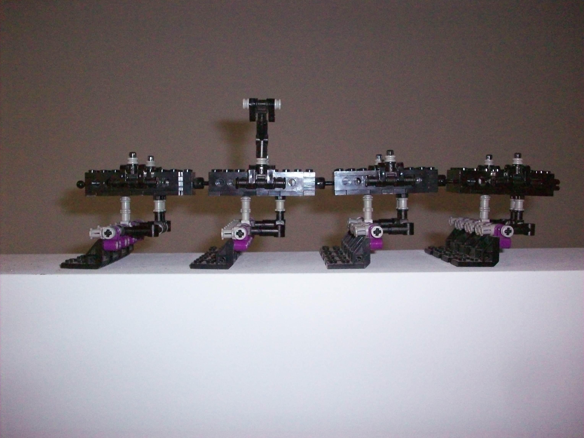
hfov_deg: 50.1
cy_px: 219
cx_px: 292
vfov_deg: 38.7
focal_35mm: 37
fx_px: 624
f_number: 2.8
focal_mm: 6.2
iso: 400
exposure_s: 1/128
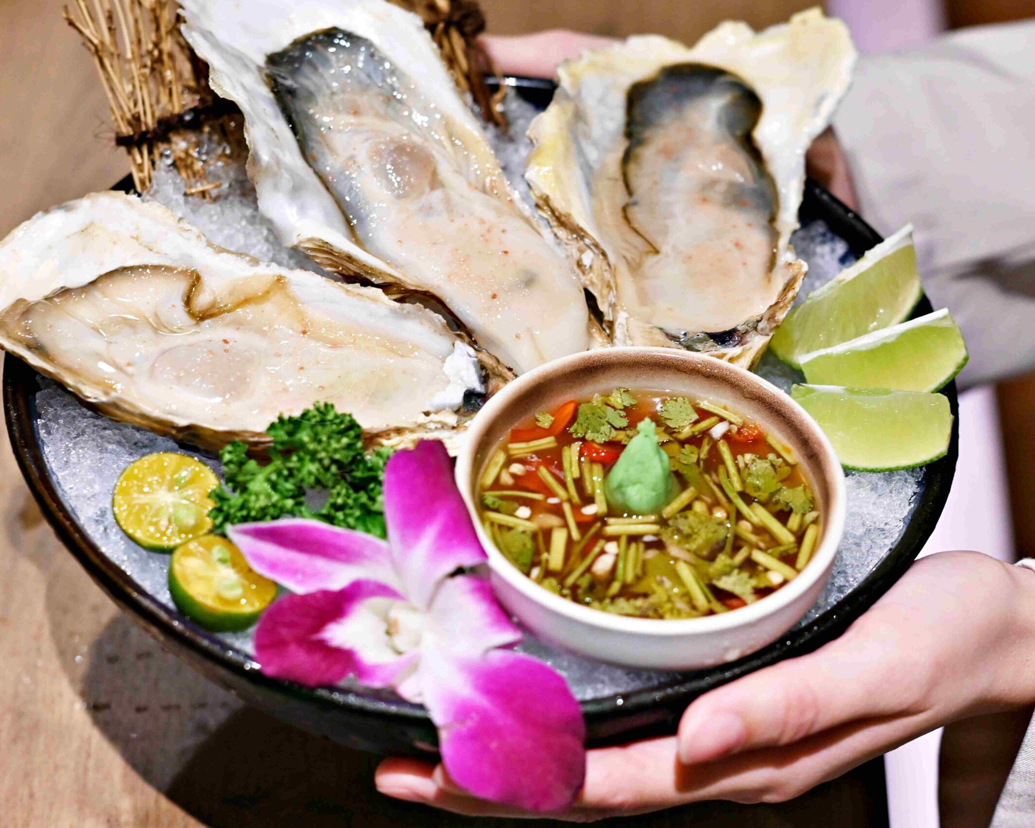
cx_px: 565
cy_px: 414
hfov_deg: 22.5
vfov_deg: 18.1
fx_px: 2604
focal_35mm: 85
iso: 900
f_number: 3.2
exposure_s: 1/200
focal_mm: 50
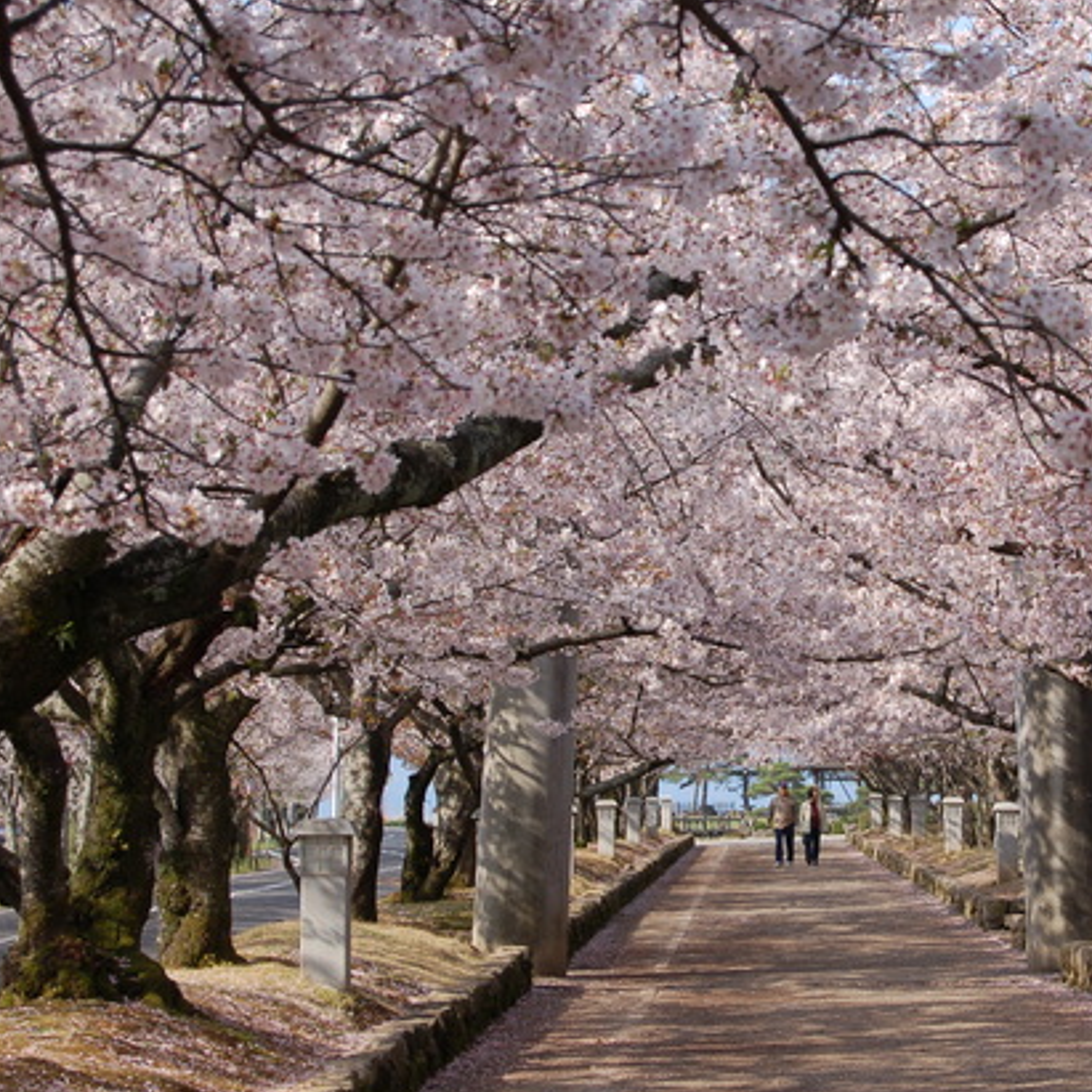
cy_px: 493
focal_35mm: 120
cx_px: 837
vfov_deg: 14.6
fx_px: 4273
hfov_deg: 14.5
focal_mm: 55
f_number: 7.1
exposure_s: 1/200
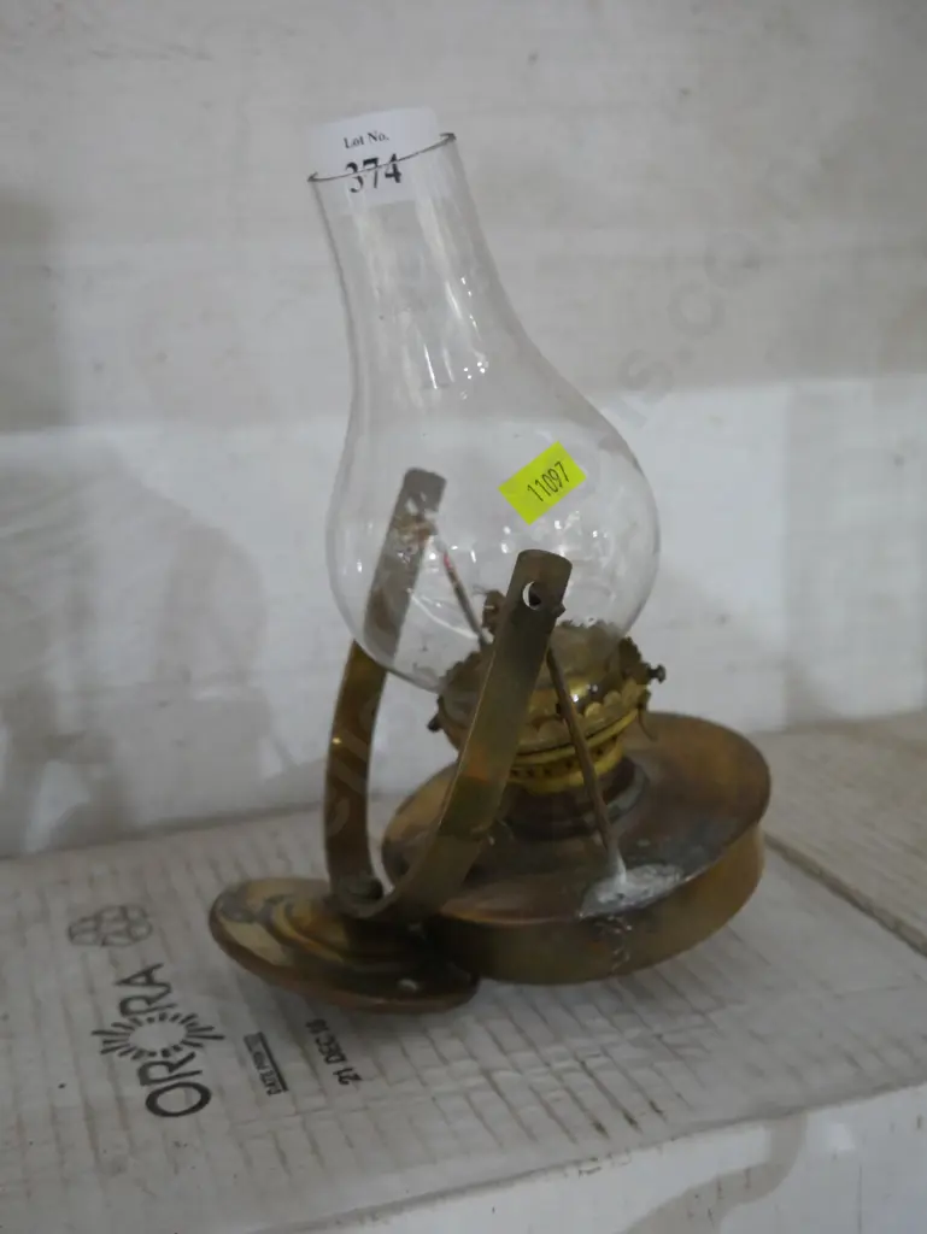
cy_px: 617
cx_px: 464
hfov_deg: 36.0
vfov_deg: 46.8
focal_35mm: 40
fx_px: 1427
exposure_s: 1/40
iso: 3200
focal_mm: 20
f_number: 4.5
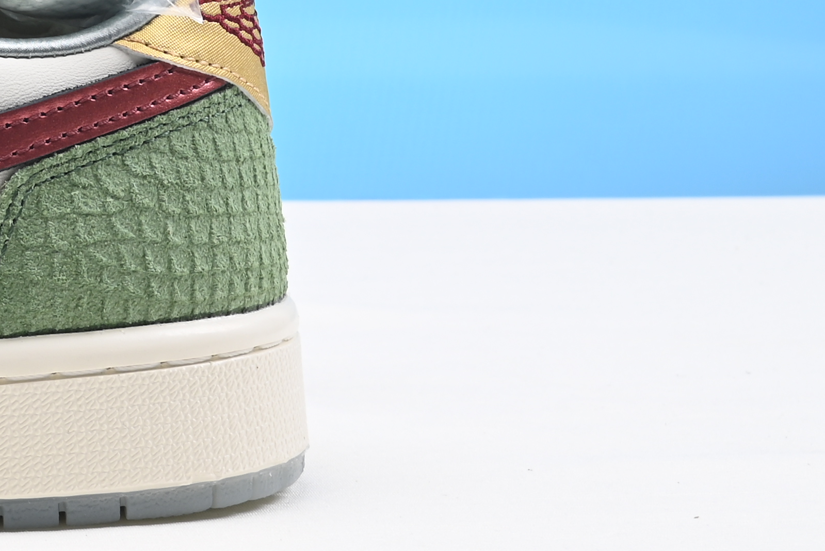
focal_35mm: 158
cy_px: -301
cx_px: -465
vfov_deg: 8.5
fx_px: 3623
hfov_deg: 12.3
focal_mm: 42
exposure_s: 1/2
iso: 100
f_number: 16
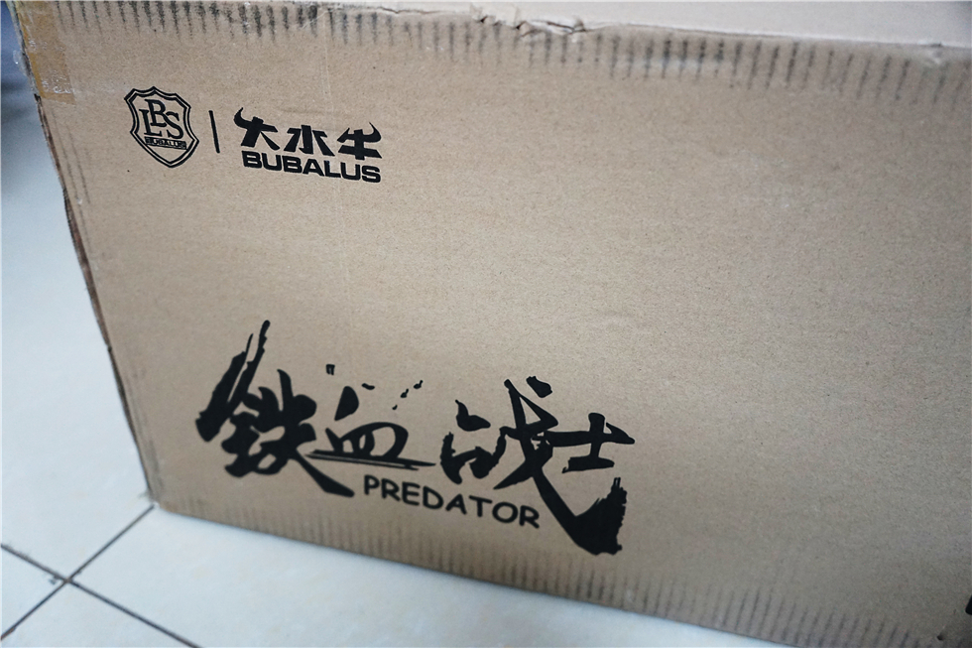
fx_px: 756
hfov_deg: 65.5
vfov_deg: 46.4
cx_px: 486
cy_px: 324
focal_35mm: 28
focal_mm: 28
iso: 2500
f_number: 3.5
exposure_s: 1/40
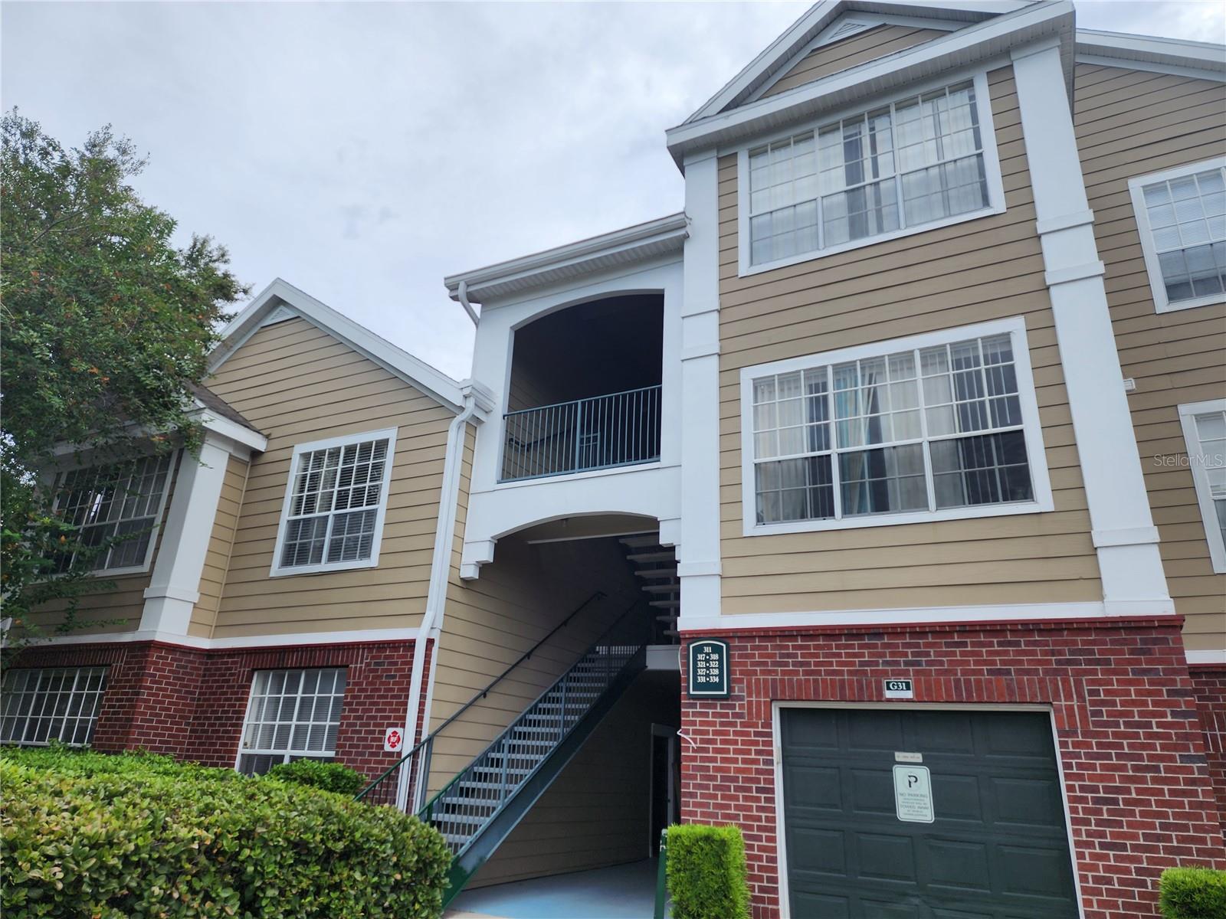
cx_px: 613
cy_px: 460
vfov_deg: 58.9
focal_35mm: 23
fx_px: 815
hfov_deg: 73.9
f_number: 1.8
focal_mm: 6.4
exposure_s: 1/1033
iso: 12
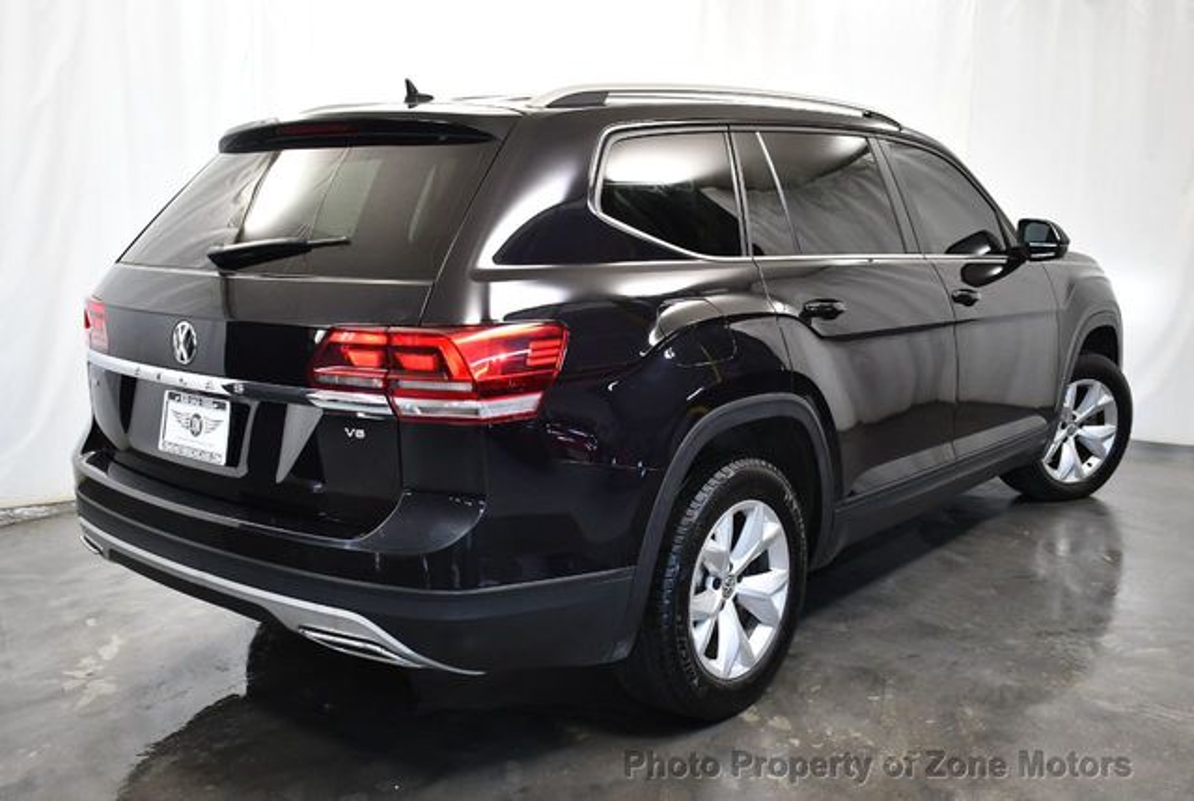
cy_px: 400
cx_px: 597
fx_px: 1196
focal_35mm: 36
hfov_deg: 53.1
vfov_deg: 37.0
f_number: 3.5
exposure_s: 1/125
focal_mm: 18
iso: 1100
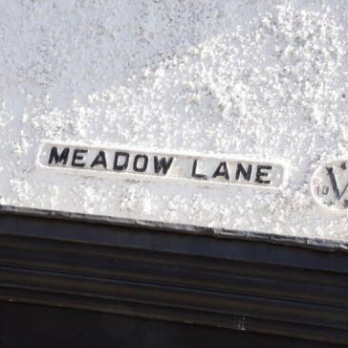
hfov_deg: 13.3
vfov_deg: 13.3
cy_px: 154
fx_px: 1487
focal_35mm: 131
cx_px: 143
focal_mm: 57
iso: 400
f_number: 22
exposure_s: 1/30
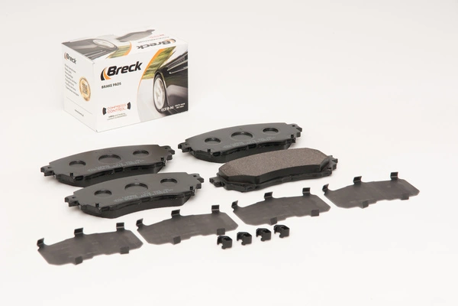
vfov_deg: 15.2
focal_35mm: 90
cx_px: 229
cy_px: 153
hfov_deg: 22.6
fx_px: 1145
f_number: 11
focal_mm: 60
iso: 100
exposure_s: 1/200
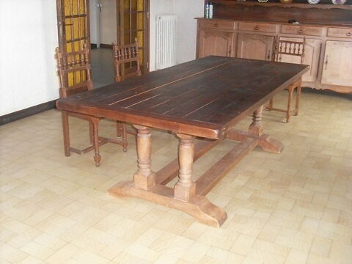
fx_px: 386
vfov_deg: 37.7
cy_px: 132
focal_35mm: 38
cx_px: 176
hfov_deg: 49.0
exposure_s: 1/45
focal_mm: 6.3
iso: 400
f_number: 3
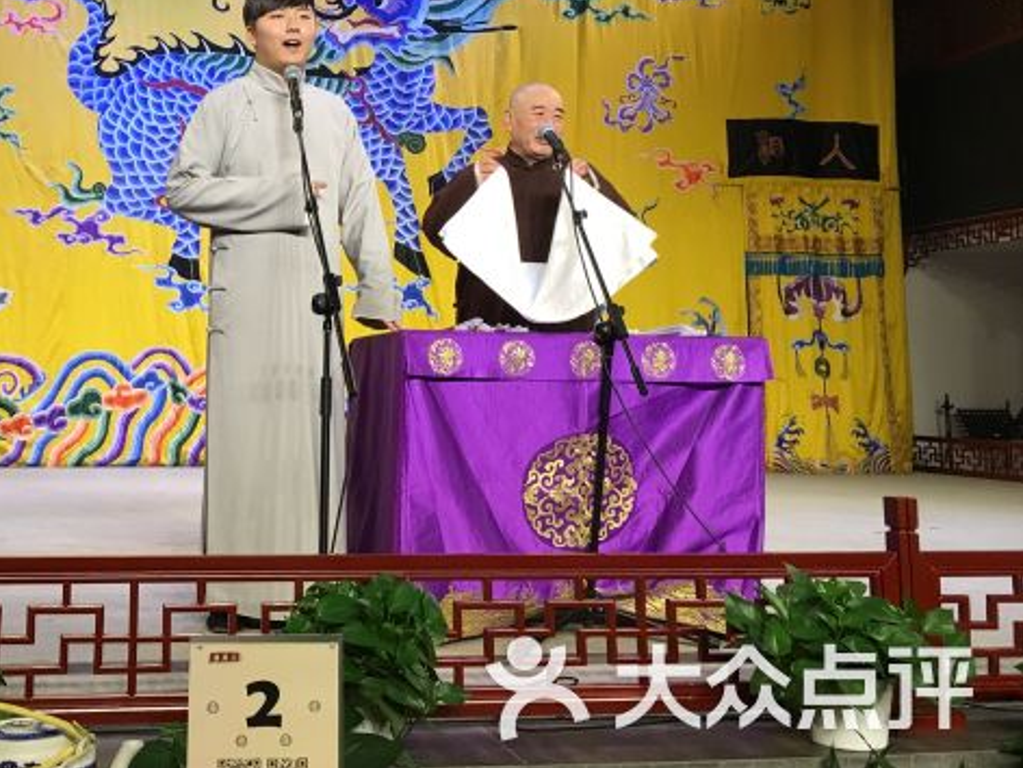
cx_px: 271
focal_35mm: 43
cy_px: 231
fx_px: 1271
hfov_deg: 42.7
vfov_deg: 33.2
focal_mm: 4.15
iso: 64
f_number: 2.2
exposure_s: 1/33
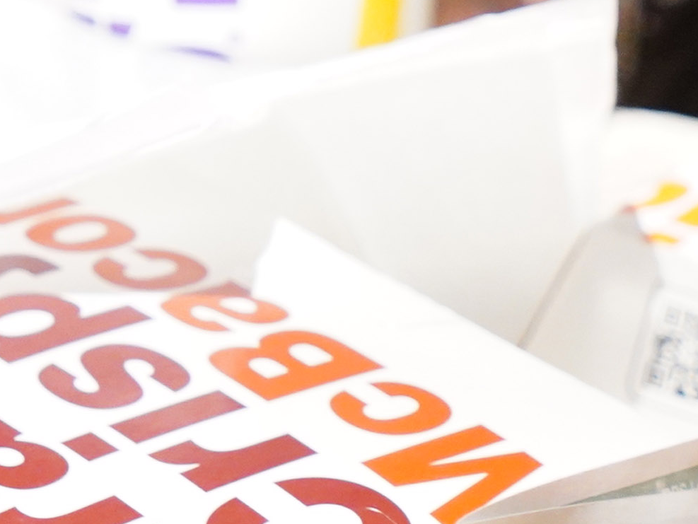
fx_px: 5567
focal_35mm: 276
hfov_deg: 7.2
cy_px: 679
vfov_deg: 5.4
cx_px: 566
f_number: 5.6
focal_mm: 60
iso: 6400
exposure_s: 1/160
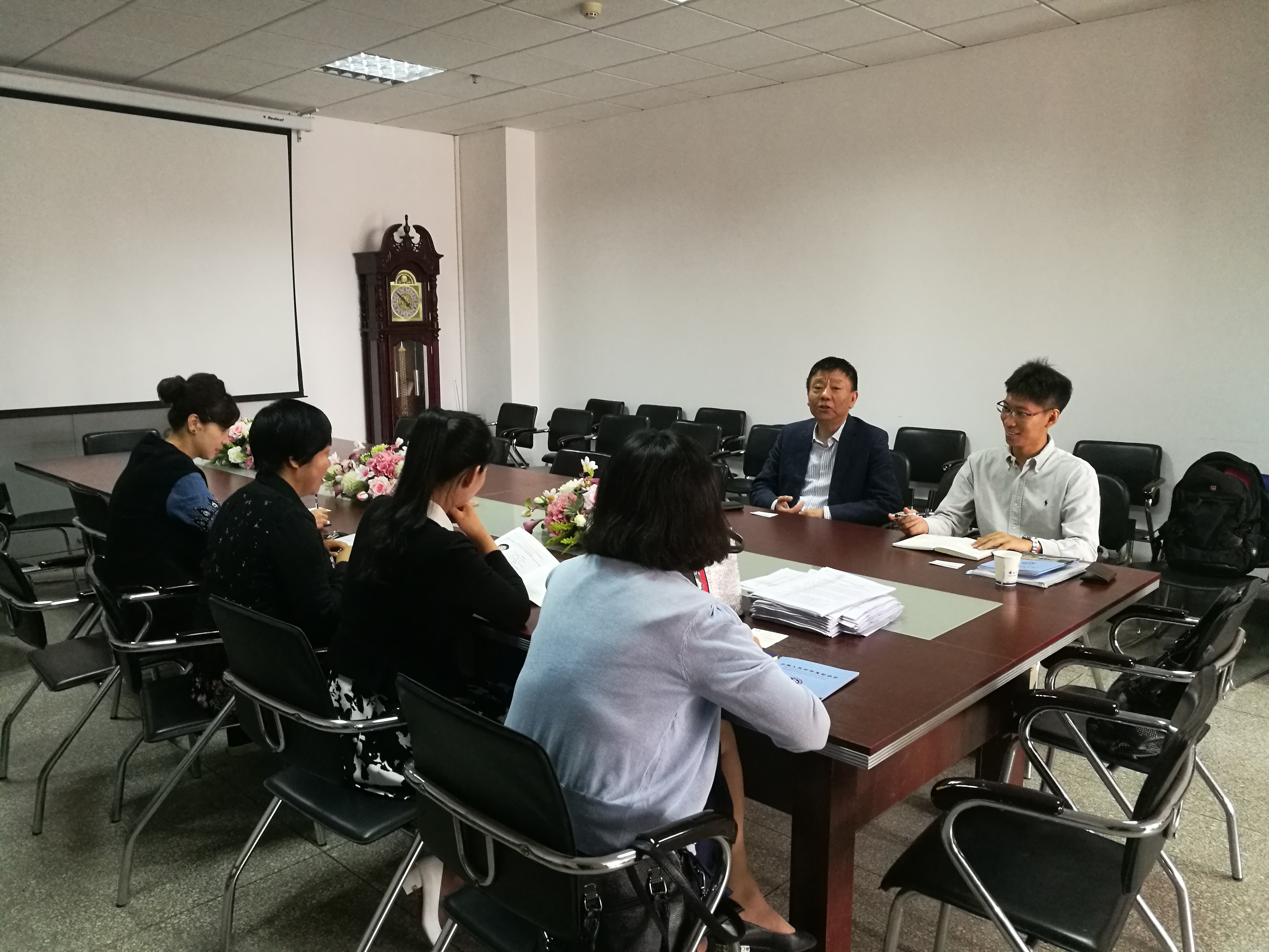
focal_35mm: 27
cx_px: 634
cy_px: 476
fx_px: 990
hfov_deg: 65.3
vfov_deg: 51.4
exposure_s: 1/30
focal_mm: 4.5
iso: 320
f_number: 2.2
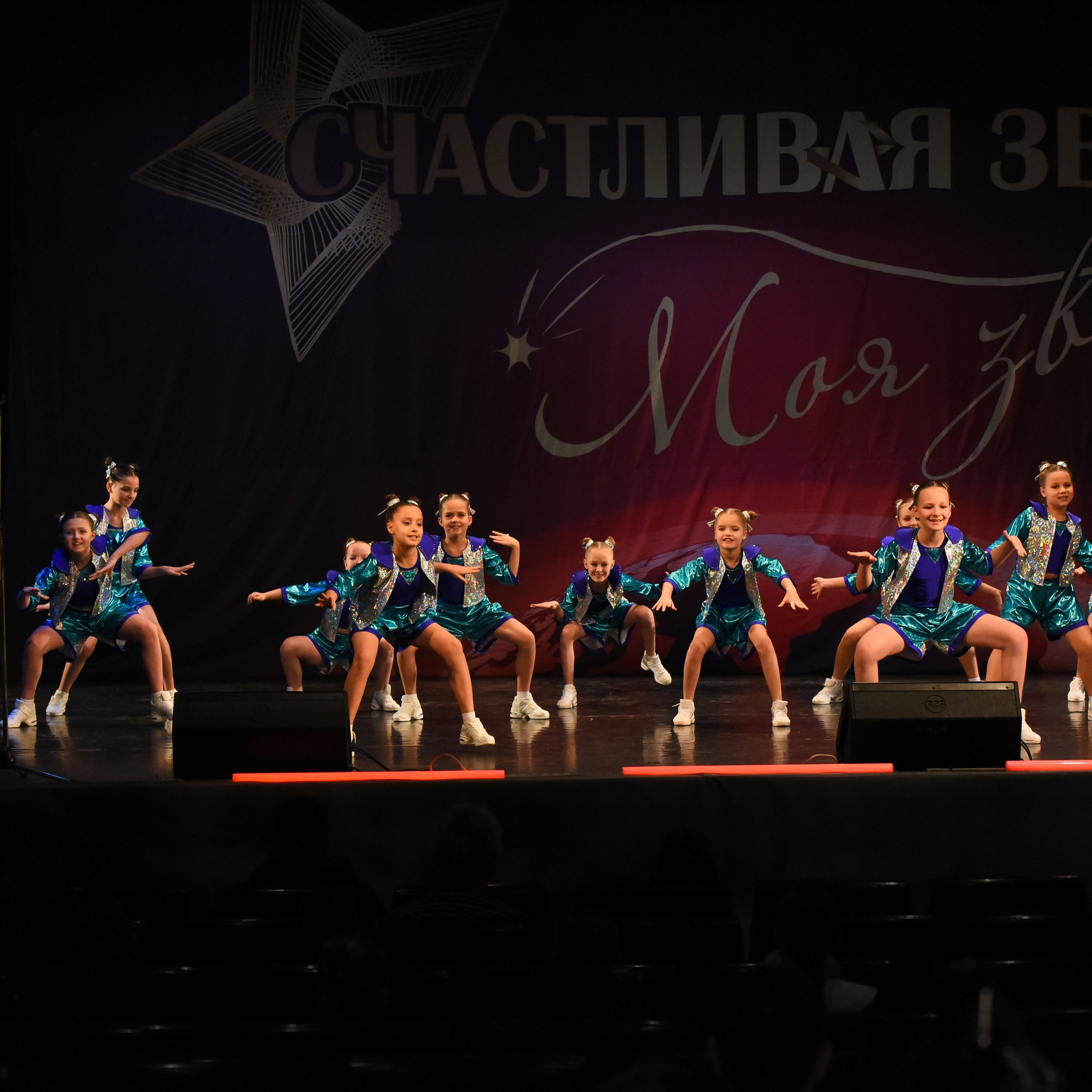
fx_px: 3212
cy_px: 542
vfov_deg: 19.3
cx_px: 655
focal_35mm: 90
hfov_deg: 19.3
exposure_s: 1/800
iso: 5000
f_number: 3.5
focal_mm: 70
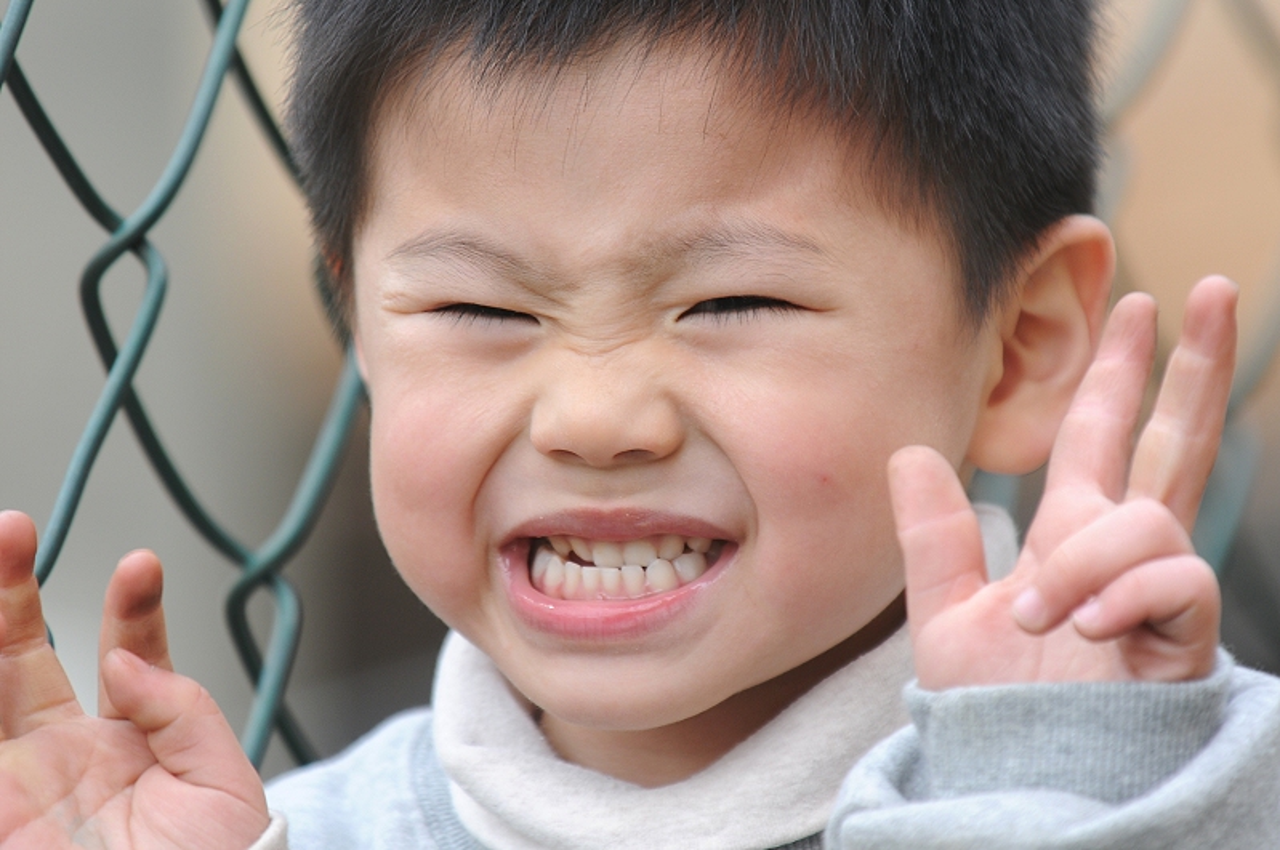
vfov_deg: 2.7
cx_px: 640
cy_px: 425
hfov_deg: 4.0
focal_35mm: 510
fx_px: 18114
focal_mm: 340
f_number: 5.6
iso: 200
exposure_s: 1/200
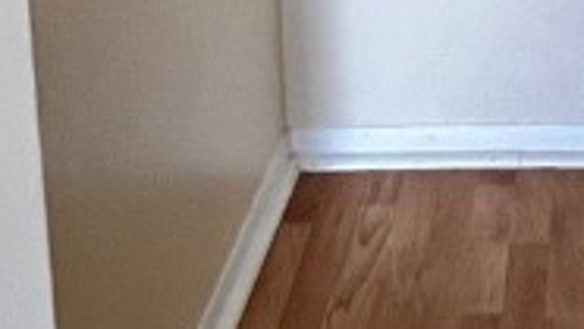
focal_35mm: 78
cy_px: -486
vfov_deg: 12.1
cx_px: 625
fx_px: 1209
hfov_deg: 25.4
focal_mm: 1.57
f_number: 1.8
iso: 200
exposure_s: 1/120
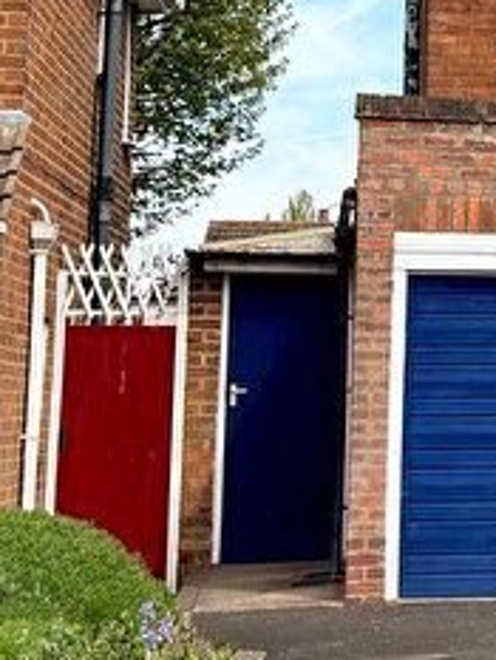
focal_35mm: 135
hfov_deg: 10.3
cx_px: 941
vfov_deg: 14.5
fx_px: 2577
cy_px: 95
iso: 64
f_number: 1.78
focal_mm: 6.76
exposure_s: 1/2778
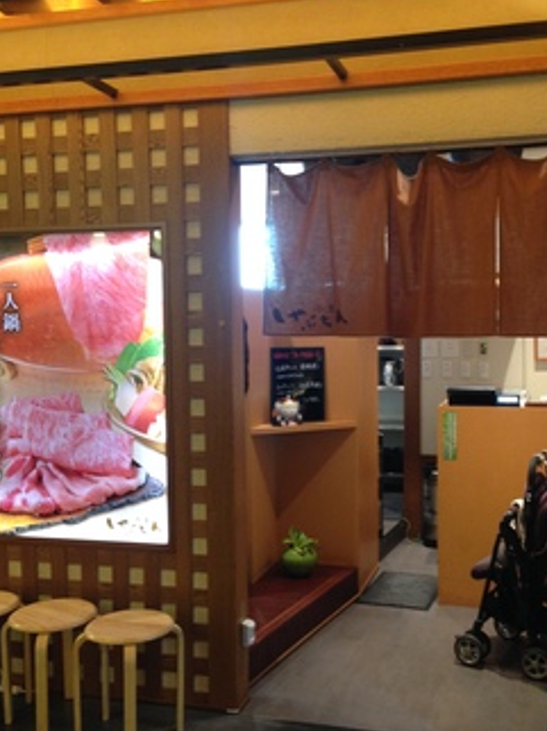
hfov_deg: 35.0
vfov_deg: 45.8
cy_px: 393
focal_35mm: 41
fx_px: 865
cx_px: 320
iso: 125
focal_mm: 4.12
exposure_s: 1/20
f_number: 2.4
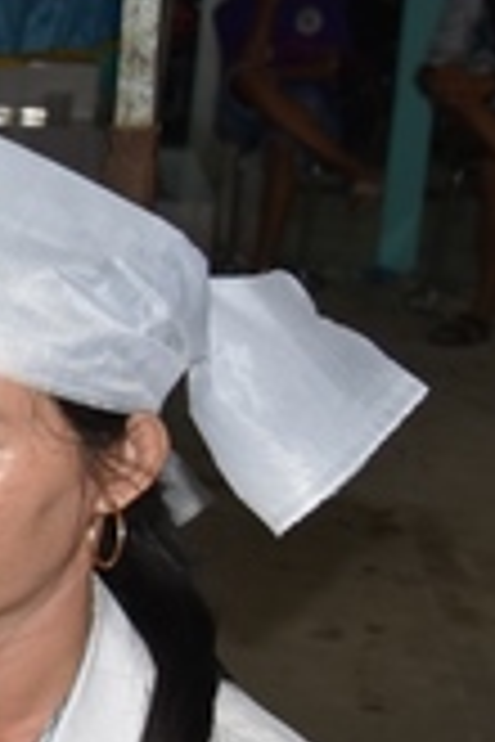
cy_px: 396
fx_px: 2516
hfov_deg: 10.0
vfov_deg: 16.8
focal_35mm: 122
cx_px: -630
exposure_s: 1/60
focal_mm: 31
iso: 640
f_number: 4.5
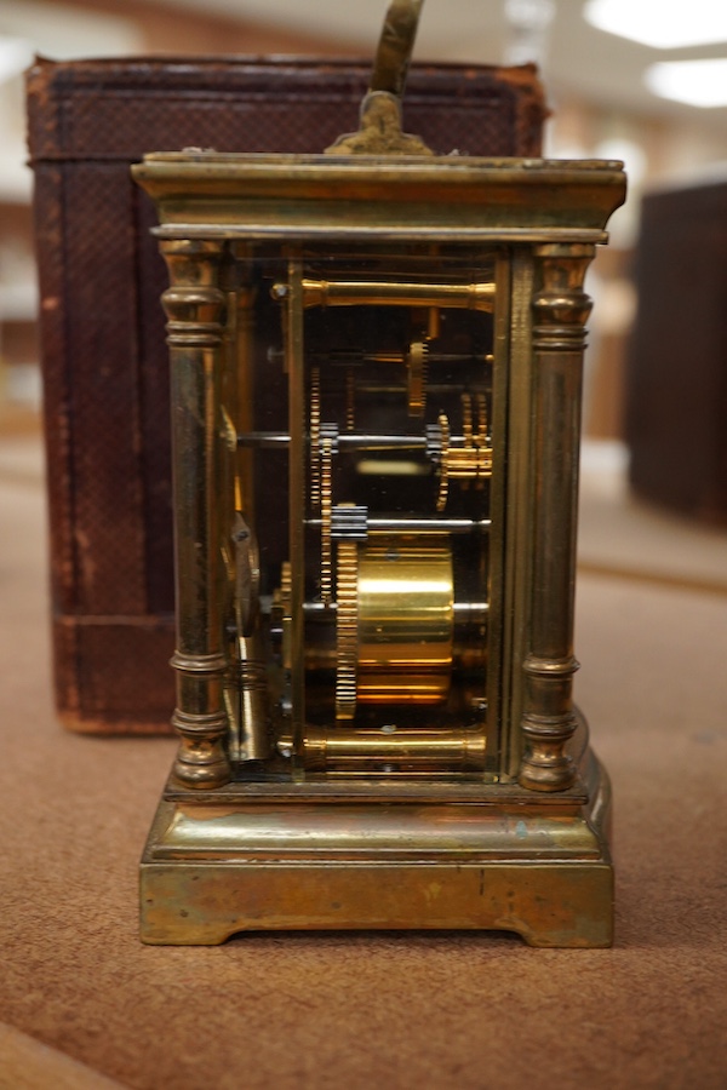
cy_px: 545
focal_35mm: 45
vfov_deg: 43.6
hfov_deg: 29.9
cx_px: 364
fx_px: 1363
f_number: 8
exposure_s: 1/125
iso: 1250
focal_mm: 30
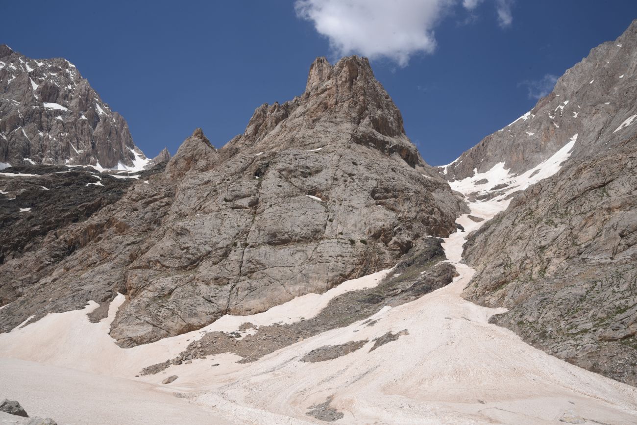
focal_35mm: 32
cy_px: 212
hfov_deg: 58.7
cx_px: 318
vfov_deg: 41.1
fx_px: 566
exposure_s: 1/125
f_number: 18
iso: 160
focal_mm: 32
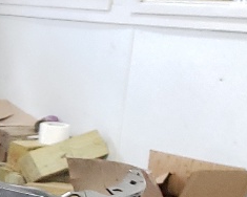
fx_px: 1265
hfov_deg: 8.5
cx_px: -583
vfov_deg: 8.7
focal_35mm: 173
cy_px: 308
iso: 144
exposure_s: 1/60.2
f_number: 1.5
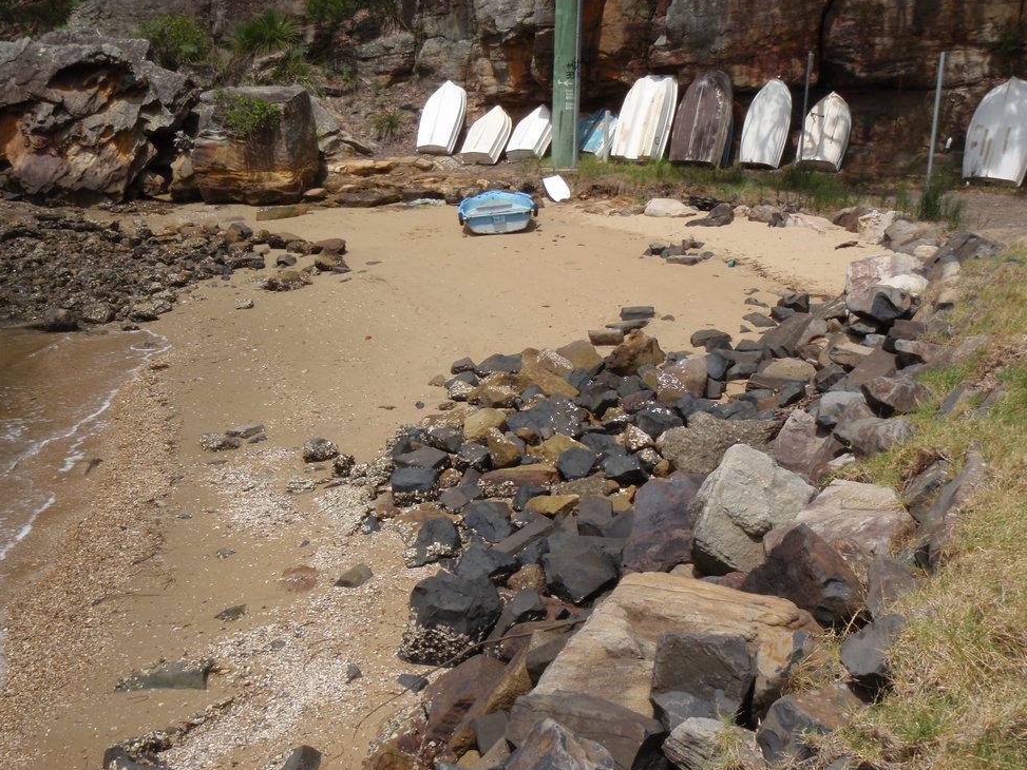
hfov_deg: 50.1
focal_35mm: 37
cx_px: 509
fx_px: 1098
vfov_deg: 38.7
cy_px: 392
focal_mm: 6.53
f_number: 6.3
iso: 64
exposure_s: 1/400
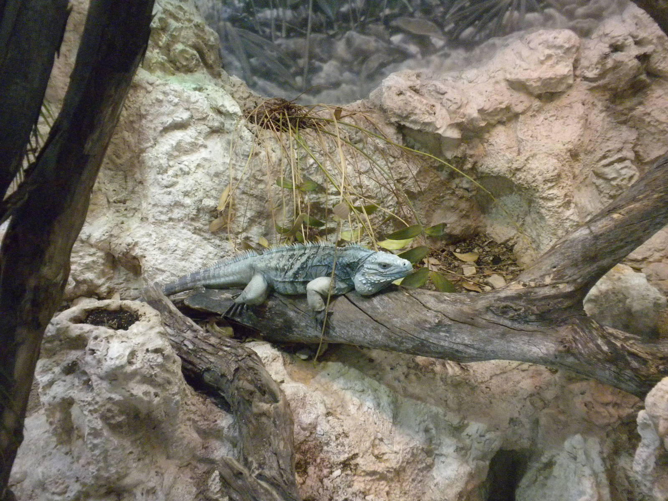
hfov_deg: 50.1
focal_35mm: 37
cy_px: 250
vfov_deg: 38.7
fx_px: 714
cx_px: 334
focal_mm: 6.6
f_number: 3.5
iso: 725
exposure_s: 1/180
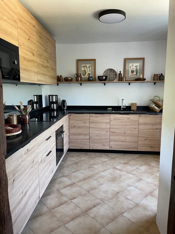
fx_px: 175
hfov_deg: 53.1
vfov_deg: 67.3
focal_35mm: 26
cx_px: 88
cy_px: 117
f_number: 1.6
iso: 125
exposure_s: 1/72
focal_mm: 4.2
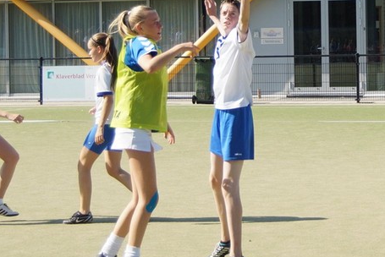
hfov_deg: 17.0
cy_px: 25
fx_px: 1264
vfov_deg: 11.5
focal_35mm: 118
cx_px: 360
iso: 200
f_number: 4.5
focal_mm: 35
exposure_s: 1/1000
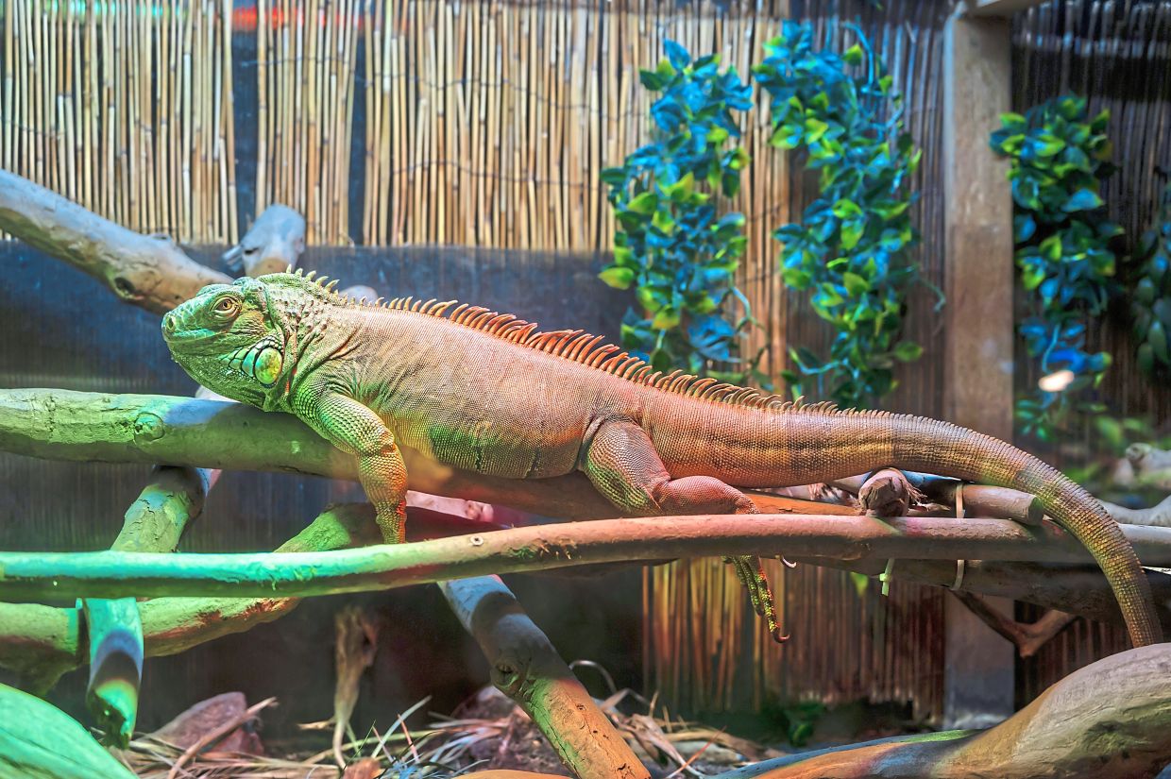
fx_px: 1593
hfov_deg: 40.4
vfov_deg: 27.5
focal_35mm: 49
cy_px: 390
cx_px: 586
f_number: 4
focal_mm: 49
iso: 400
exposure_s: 1/125
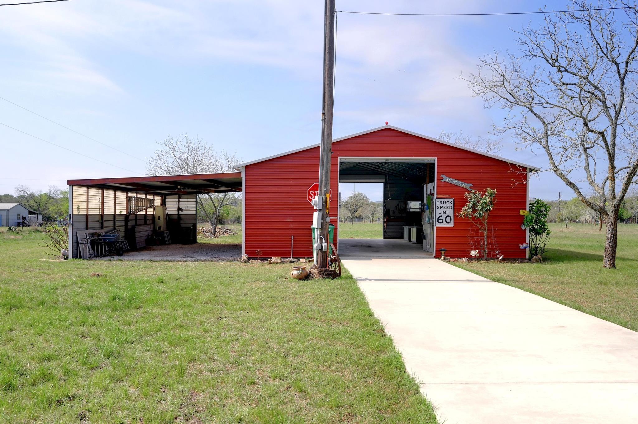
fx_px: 531
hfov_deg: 62.0
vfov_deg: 43.5
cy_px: 212
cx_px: 319
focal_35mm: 30
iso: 2000
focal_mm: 30
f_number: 6.3
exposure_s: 1/4000
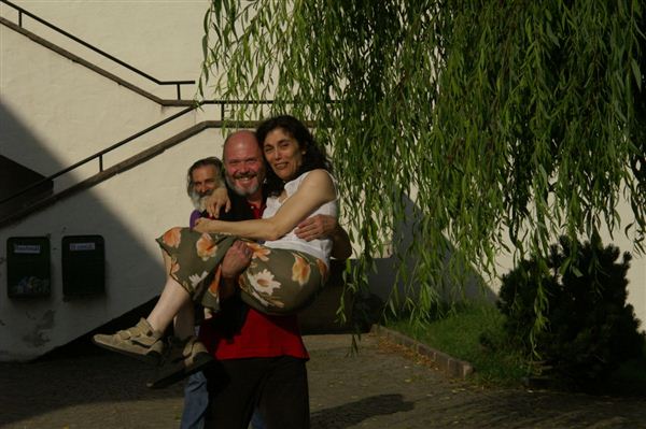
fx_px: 2017
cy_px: 214
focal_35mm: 112
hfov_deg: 18.2
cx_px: 323
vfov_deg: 12.2
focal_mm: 75
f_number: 13
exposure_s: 1/2000
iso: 800
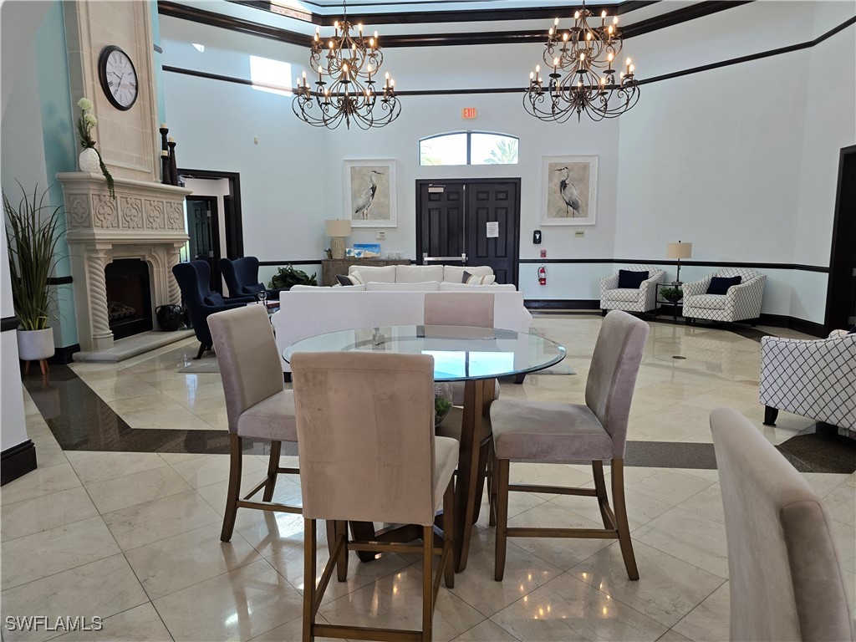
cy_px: 321
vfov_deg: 58.9
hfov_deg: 73.9
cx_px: 428
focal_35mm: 23
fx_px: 569
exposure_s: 1/120
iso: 100
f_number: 1.7
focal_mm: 6.3
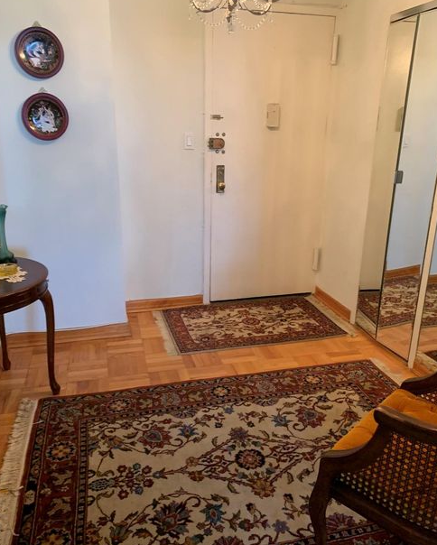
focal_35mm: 28
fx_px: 452
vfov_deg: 62.2
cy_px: 274
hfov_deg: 51.6
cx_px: 219
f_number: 1.8
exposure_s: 1/60
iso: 250
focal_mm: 4.25
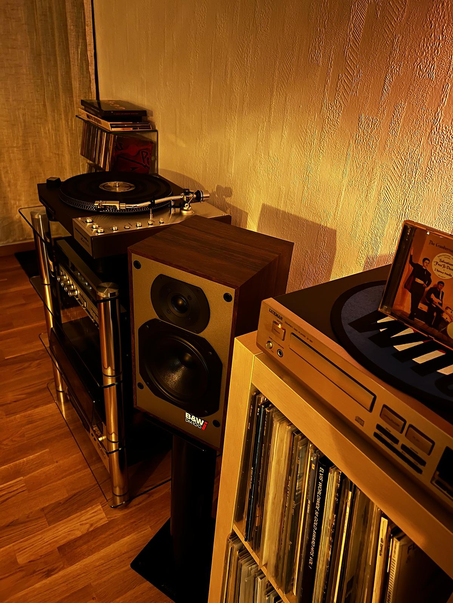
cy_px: 302
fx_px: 454
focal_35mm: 26
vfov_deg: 67.3
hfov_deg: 53.1
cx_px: 226
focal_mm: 5.7
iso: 320
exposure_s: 1/2
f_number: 1.5
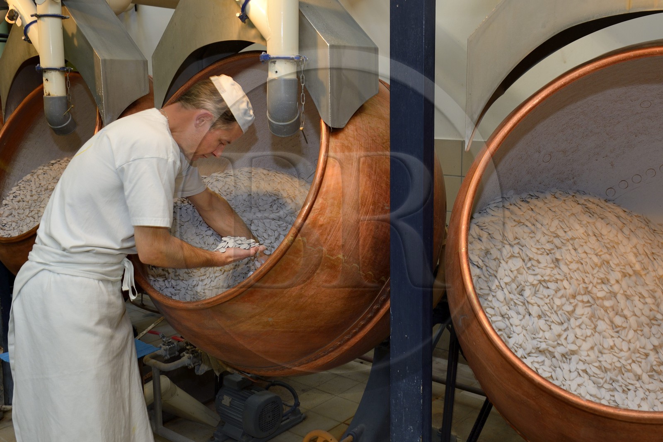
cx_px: 332
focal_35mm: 32
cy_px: 221
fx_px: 589
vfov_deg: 41.1
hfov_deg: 58.7
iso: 400
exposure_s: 1/25
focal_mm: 32
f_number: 8
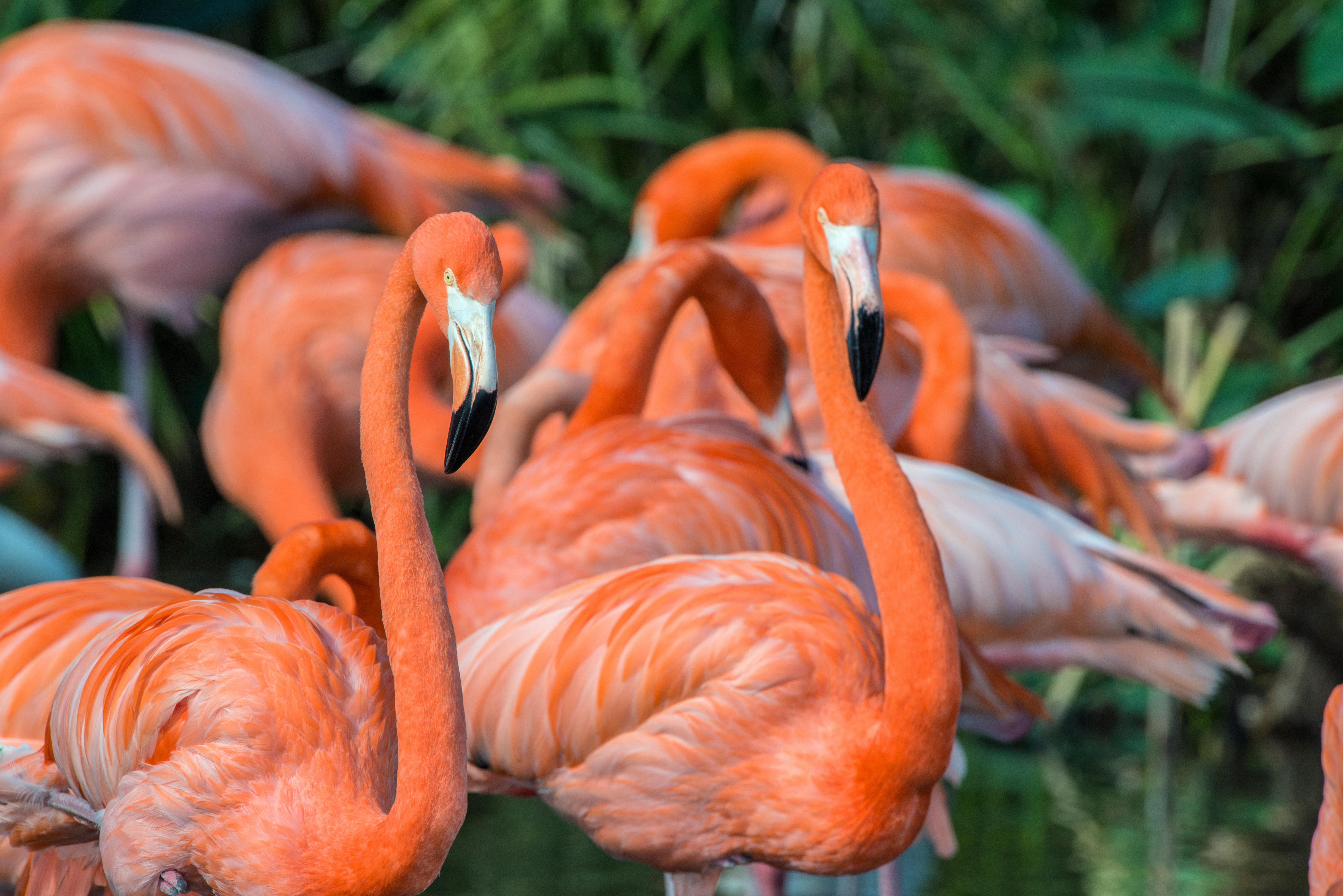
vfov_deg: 1.6
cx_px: 672
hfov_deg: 2.4
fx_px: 31718
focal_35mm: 850
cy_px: 448
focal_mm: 850
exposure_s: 1/500
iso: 800
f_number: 13
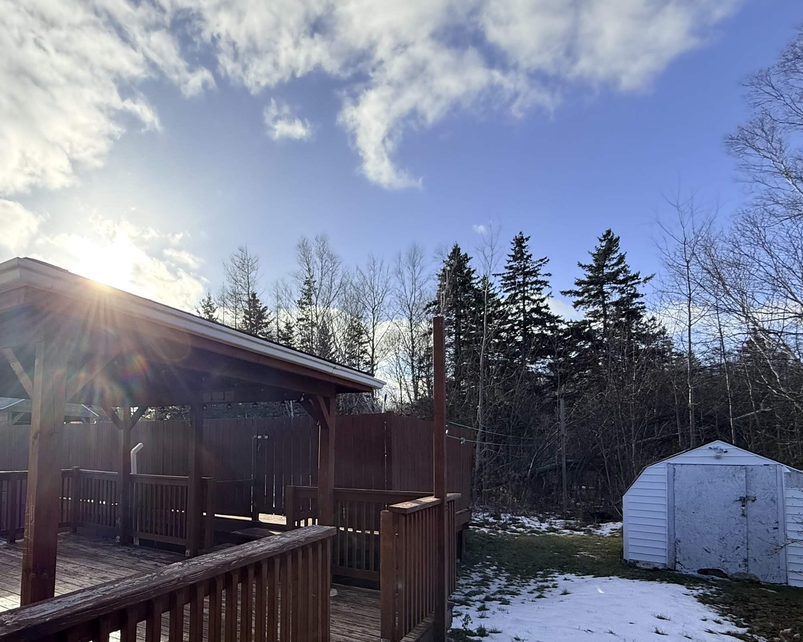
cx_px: 253
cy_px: 427
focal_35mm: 21
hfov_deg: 74.7
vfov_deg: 63.9
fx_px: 499
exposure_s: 1/1961
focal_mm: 2.22
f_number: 2.2
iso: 80
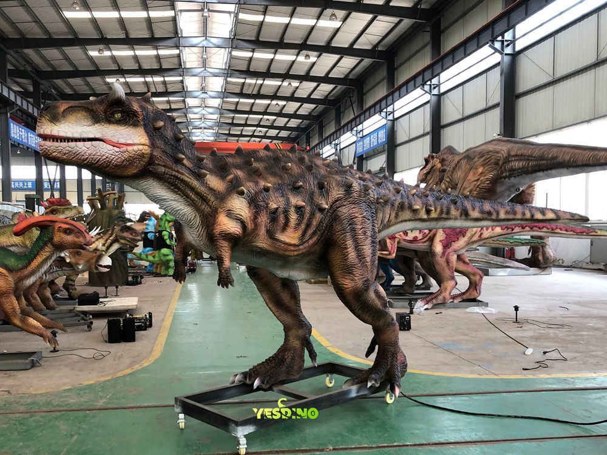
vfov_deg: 49.7
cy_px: 228
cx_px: 304
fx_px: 491
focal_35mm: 28
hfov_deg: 63.4
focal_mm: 4
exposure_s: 1/30
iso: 25
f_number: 1.8
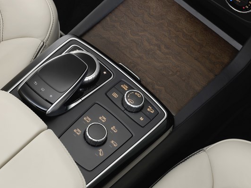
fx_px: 754
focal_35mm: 104
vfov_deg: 14.2
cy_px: 89
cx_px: 121
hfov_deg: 18.9
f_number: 22
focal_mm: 120
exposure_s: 5
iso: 100
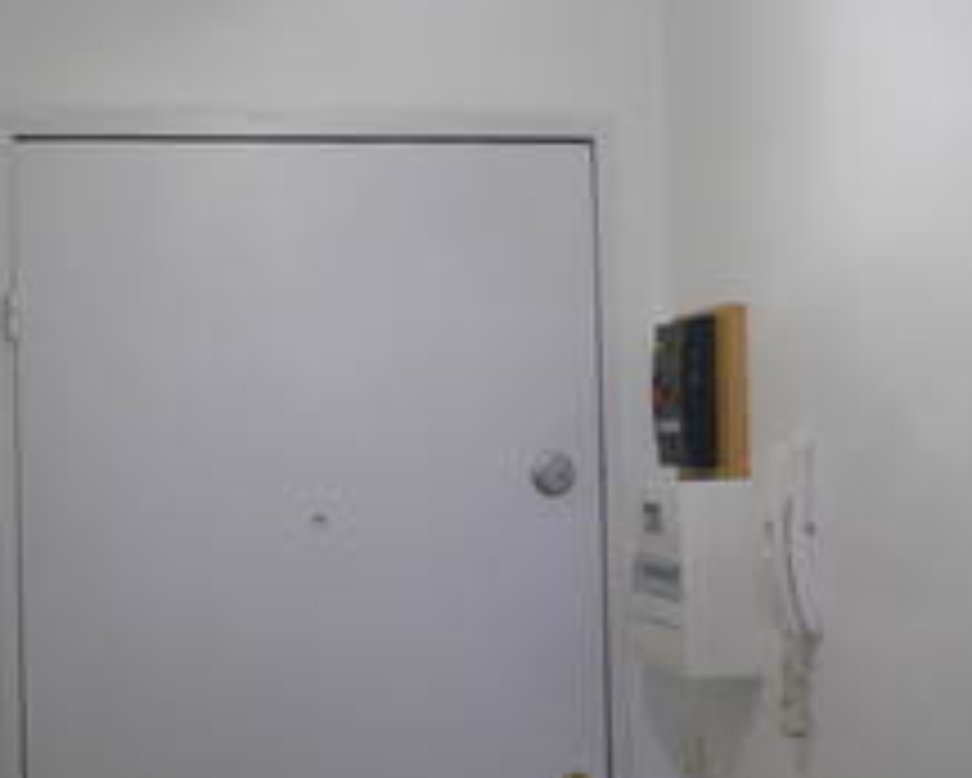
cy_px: 409
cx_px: 410
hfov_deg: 32.9
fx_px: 1640
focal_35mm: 57
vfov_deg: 26.7
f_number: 2.8
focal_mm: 5.8
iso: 100
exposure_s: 1/25
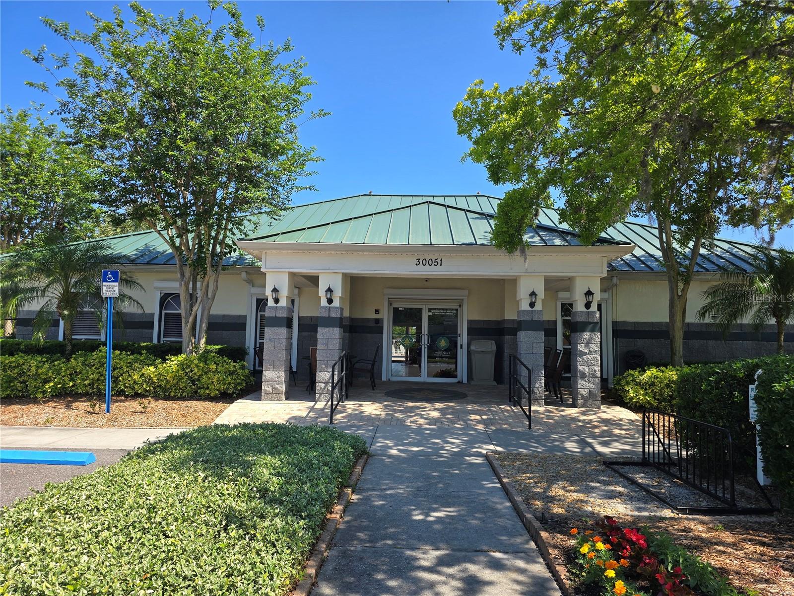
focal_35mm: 23
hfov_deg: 73.9
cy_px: 298
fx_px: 528
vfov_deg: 58.9
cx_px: 397
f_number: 1.7
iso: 12
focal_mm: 6.3
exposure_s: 1/435
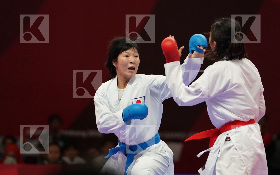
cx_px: 140
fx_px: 2793
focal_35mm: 366
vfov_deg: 3.6
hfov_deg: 5.7
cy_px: 84
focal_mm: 239
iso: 3200
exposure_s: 1/1000
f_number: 4
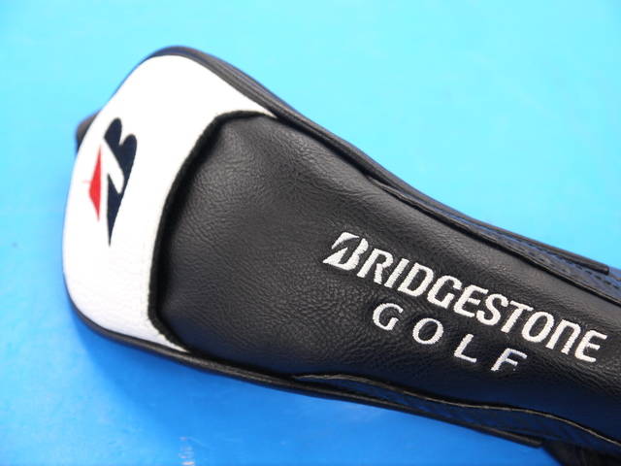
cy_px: 233
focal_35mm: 66
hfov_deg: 29.4
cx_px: 310
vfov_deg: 22.3
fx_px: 1184
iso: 640
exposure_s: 1/60
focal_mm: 33
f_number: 5.2
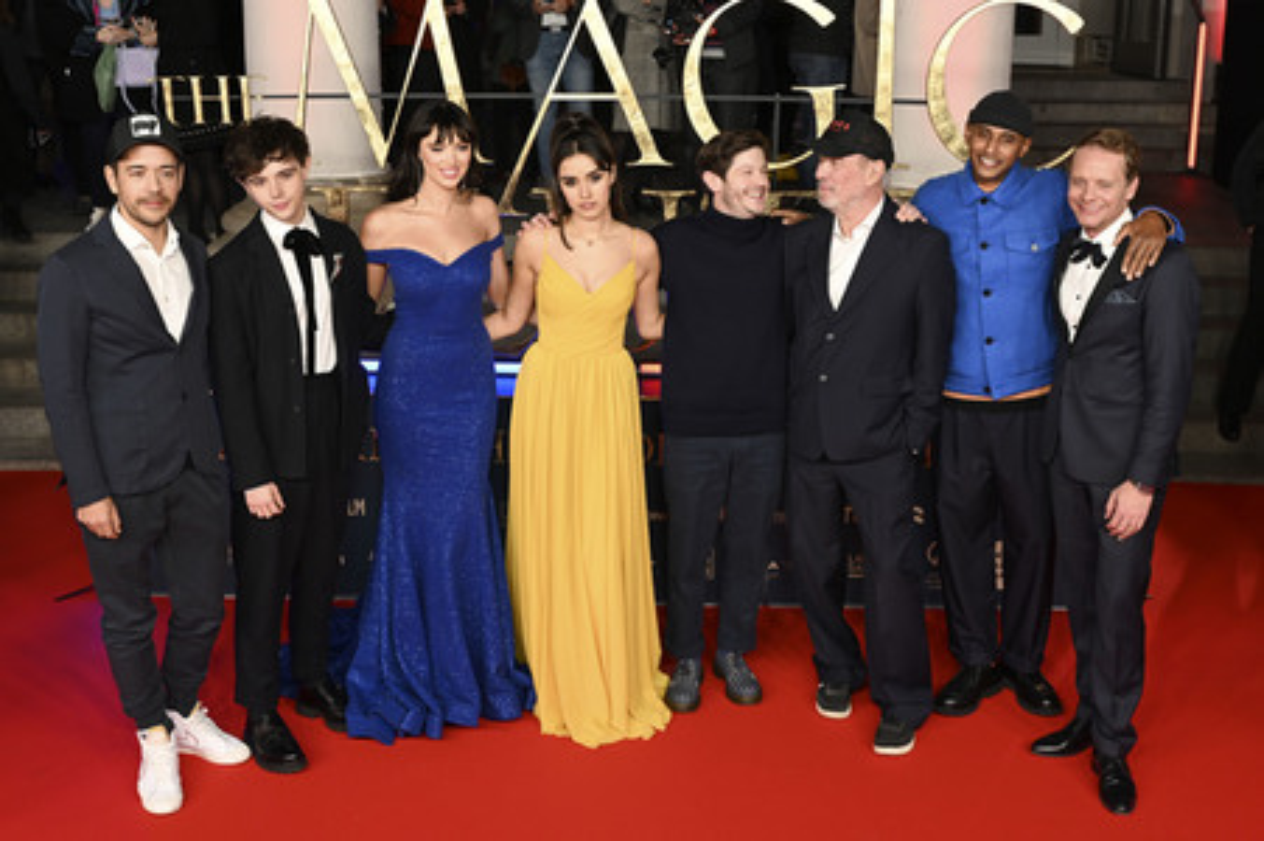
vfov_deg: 37.8
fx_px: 1228
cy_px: 420
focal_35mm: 35
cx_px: 632
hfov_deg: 54.5
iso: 640
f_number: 5.6
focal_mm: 35
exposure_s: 1/125
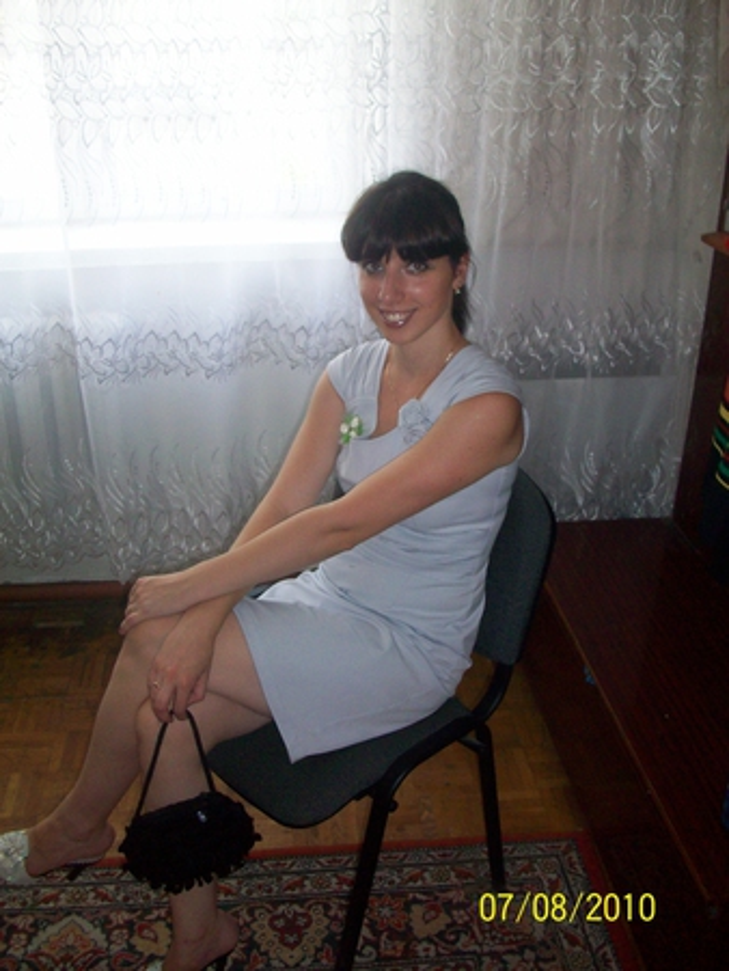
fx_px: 954
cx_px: 364
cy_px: 486
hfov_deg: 41.8
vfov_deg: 53.9
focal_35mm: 34
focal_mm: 5.7
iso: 160
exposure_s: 1/107
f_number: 2.8
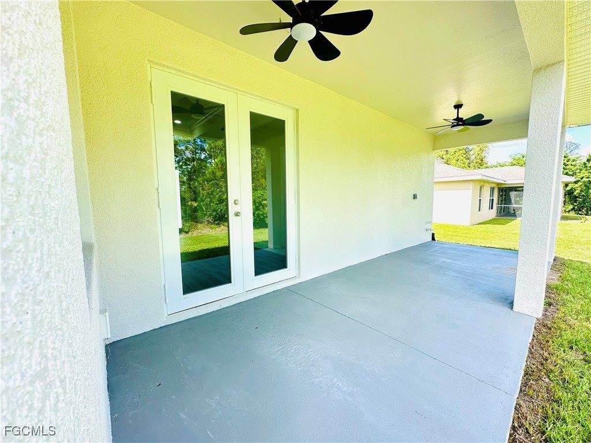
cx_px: 296
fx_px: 239
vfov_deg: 85.7
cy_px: 222
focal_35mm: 14
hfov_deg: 102.1
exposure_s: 1/191
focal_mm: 2.22
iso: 40
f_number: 2.2
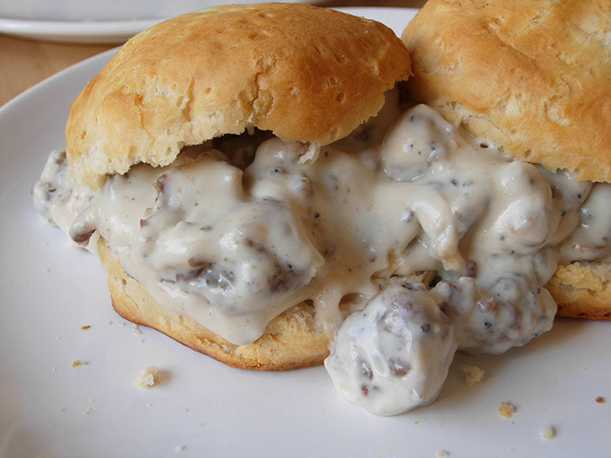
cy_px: 229
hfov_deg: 31.2
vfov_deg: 23.7
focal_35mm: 62
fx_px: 1094
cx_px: 306
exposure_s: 1/15.1
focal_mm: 12.9
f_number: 3.5
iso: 50
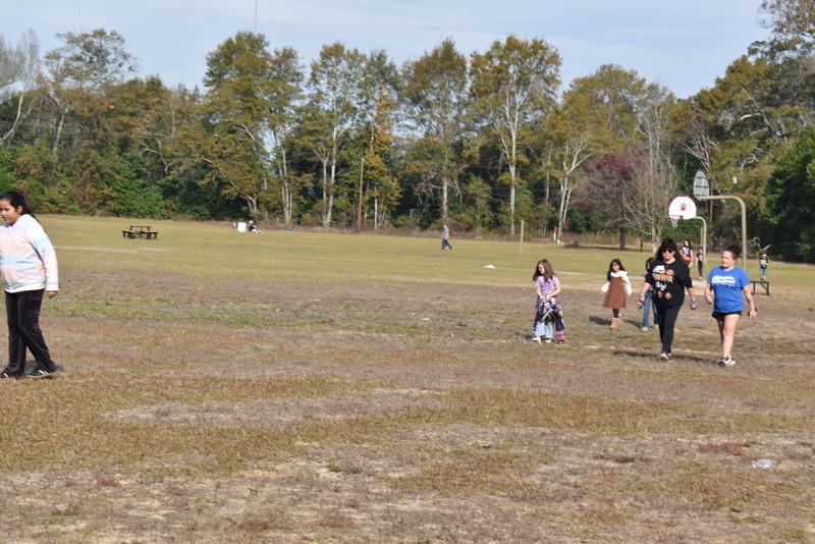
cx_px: 408
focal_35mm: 82
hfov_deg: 24.6
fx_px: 1868
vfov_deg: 16.6
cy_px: 272
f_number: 7.1
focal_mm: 55
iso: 100
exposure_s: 1/250
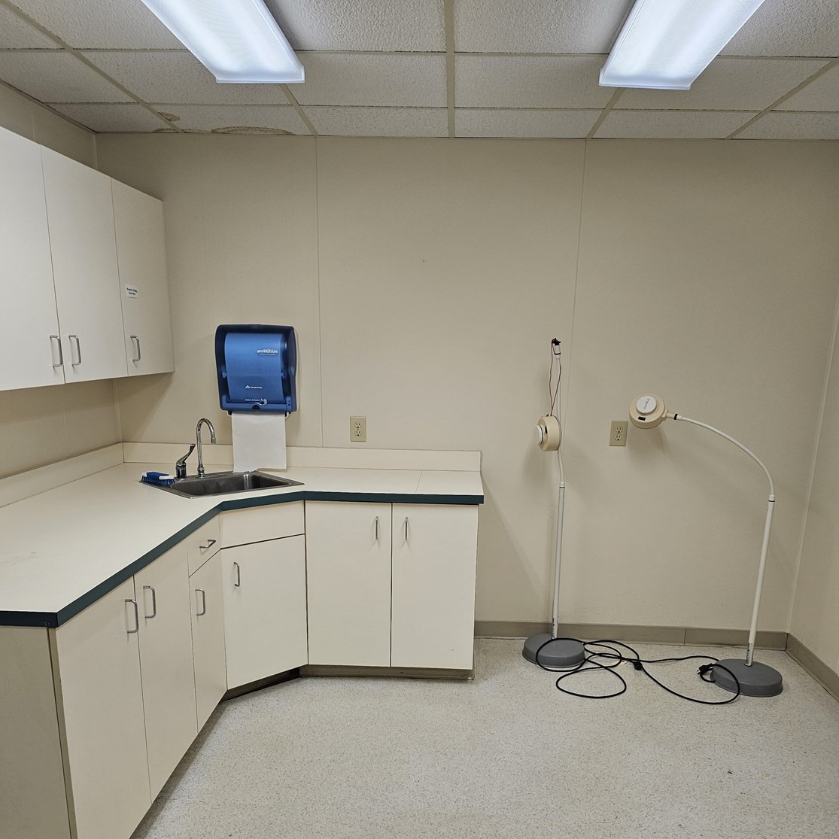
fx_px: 768
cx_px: 416
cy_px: 565
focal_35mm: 28
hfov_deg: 57.3
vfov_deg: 56.0
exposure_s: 1/120
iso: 100
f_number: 1.7
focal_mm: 6.3
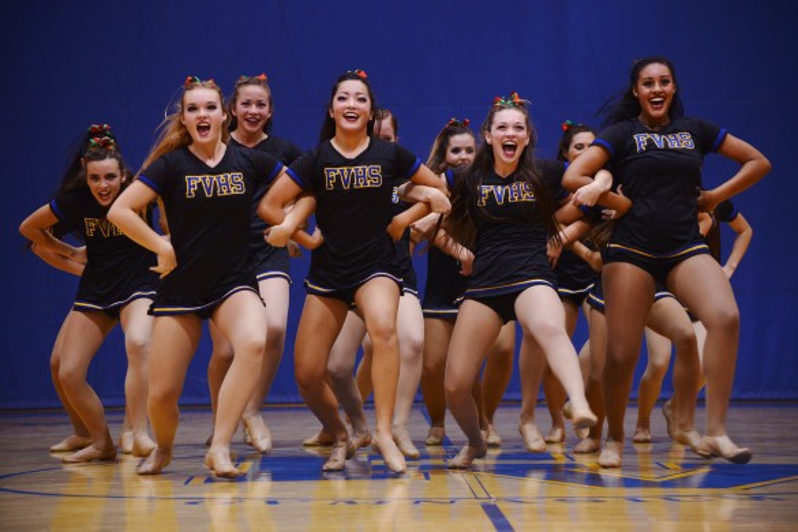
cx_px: 399
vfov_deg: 11.2
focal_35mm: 122
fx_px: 2704
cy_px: 266
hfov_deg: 16.8
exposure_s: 1/200
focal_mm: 122
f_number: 4.8
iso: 1600
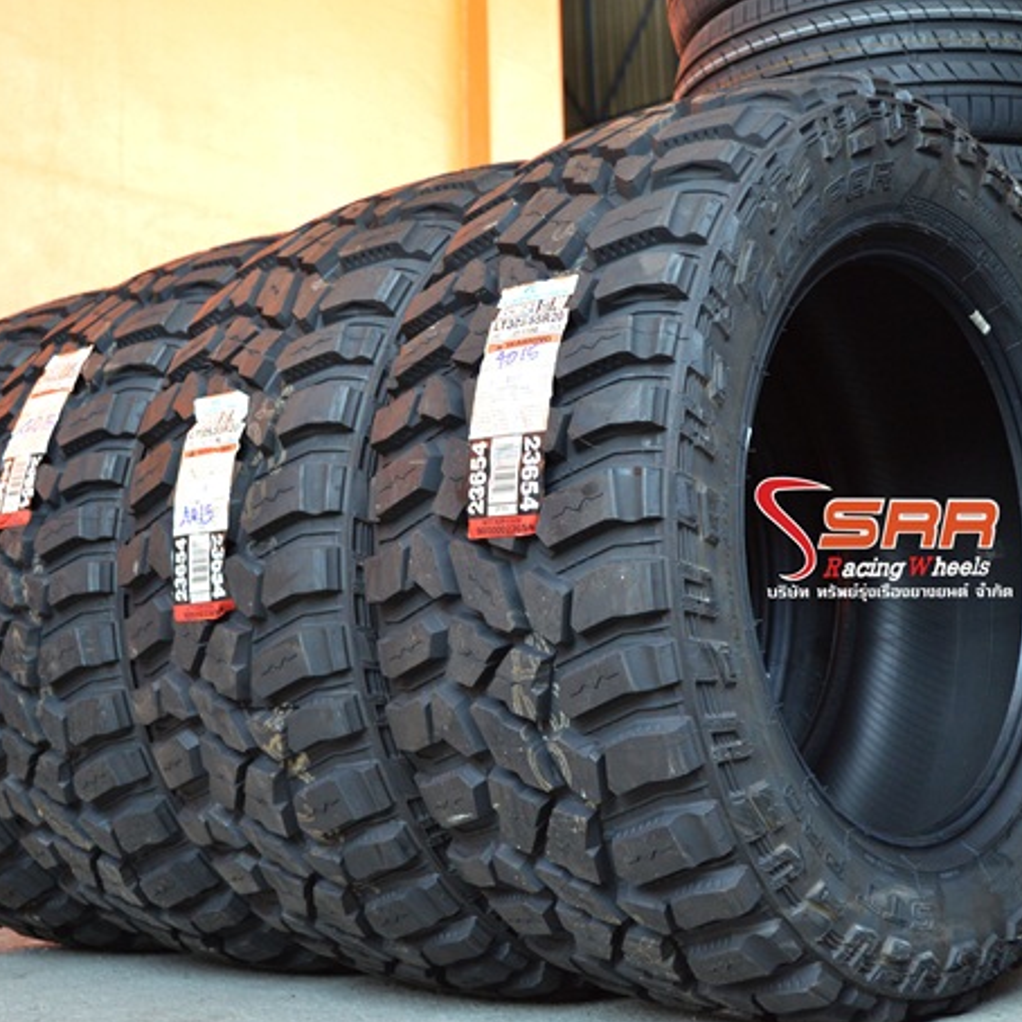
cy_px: 517
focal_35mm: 51
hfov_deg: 33.4
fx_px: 1704
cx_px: 545
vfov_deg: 33.4
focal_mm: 26
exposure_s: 1/80
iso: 800
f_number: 4.2
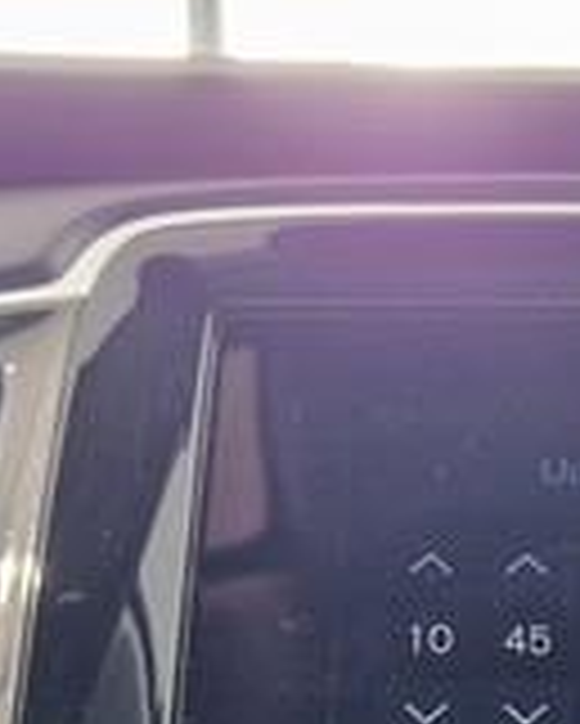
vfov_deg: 19.8
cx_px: 567
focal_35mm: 89
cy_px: 926
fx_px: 1908
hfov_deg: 16.9
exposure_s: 1/100
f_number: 1.8
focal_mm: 5.4
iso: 1000
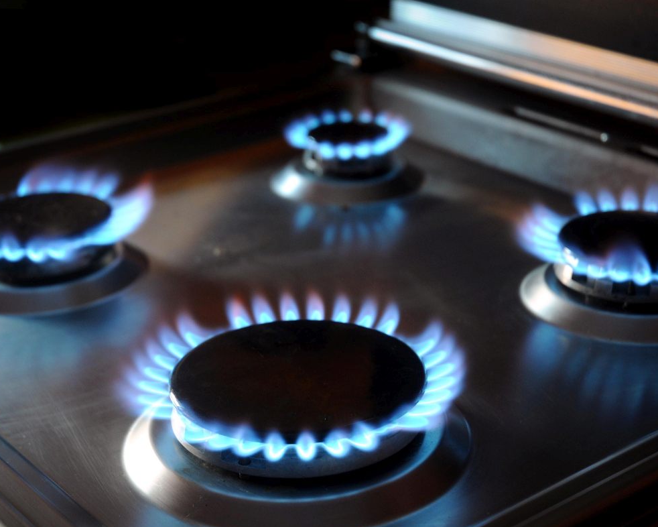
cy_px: 266
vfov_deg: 19.4
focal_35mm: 79
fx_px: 1539
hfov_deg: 24.1
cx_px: 339
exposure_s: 1/1.6
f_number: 4.5
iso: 400
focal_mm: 46
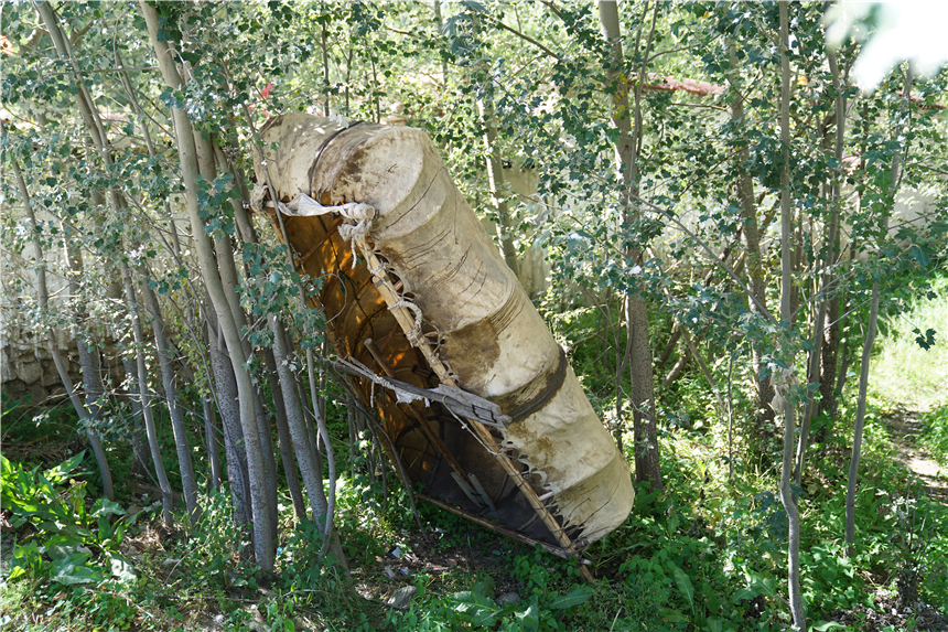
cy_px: 316
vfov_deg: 40.0
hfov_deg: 57.2
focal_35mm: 33
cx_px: 474
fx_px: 869
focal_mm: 33
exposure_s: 1/160
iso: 100
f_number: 2.8
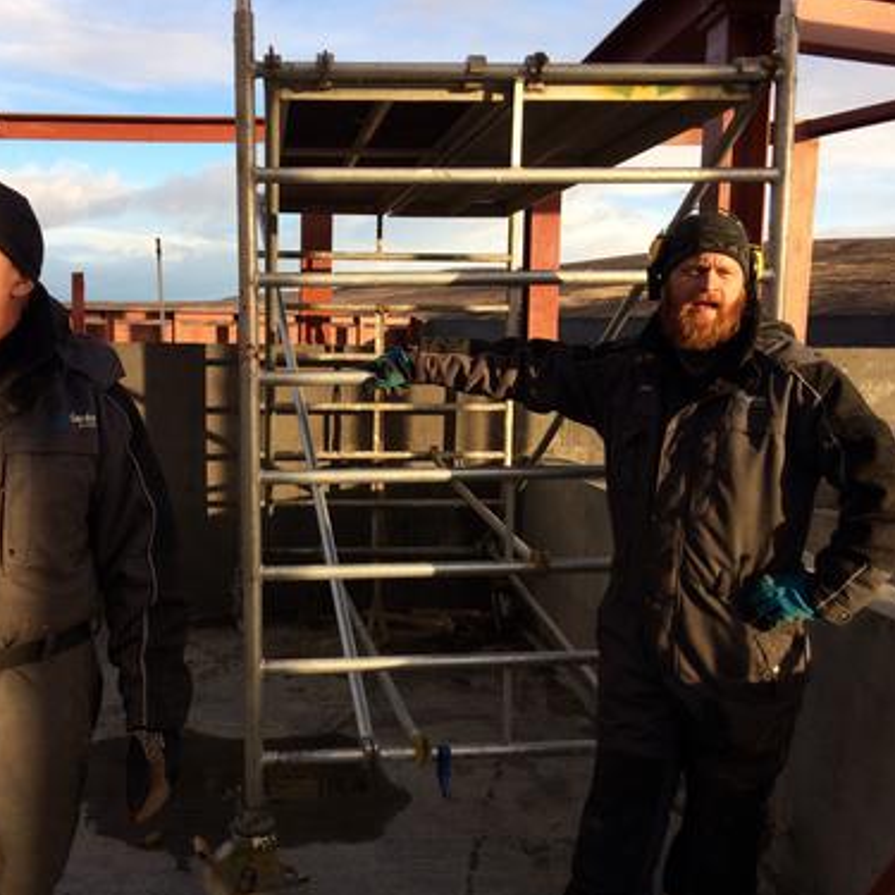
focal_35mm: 35
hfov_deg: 46.8
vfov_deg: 47.2
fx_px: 1024
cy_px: 453
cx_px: 337
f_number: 2.2
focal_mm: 4.15
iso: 32
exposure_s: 1/562
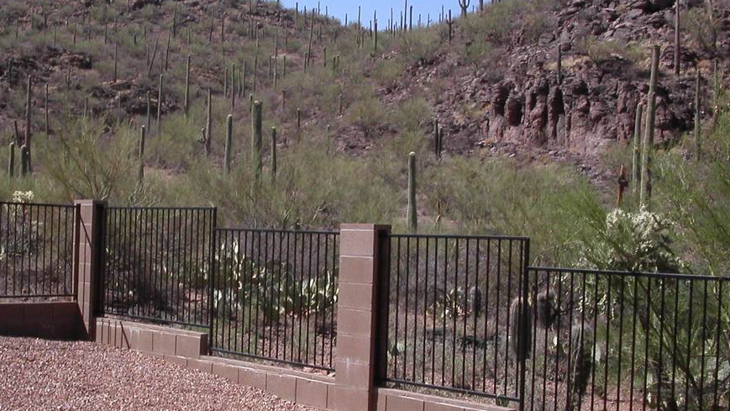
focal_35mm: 61
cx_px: 209
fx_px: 1181
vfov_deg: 19.7
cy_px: 193
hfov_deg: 33.8
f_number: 8
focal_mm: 7.8
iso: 100
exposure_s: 1/350
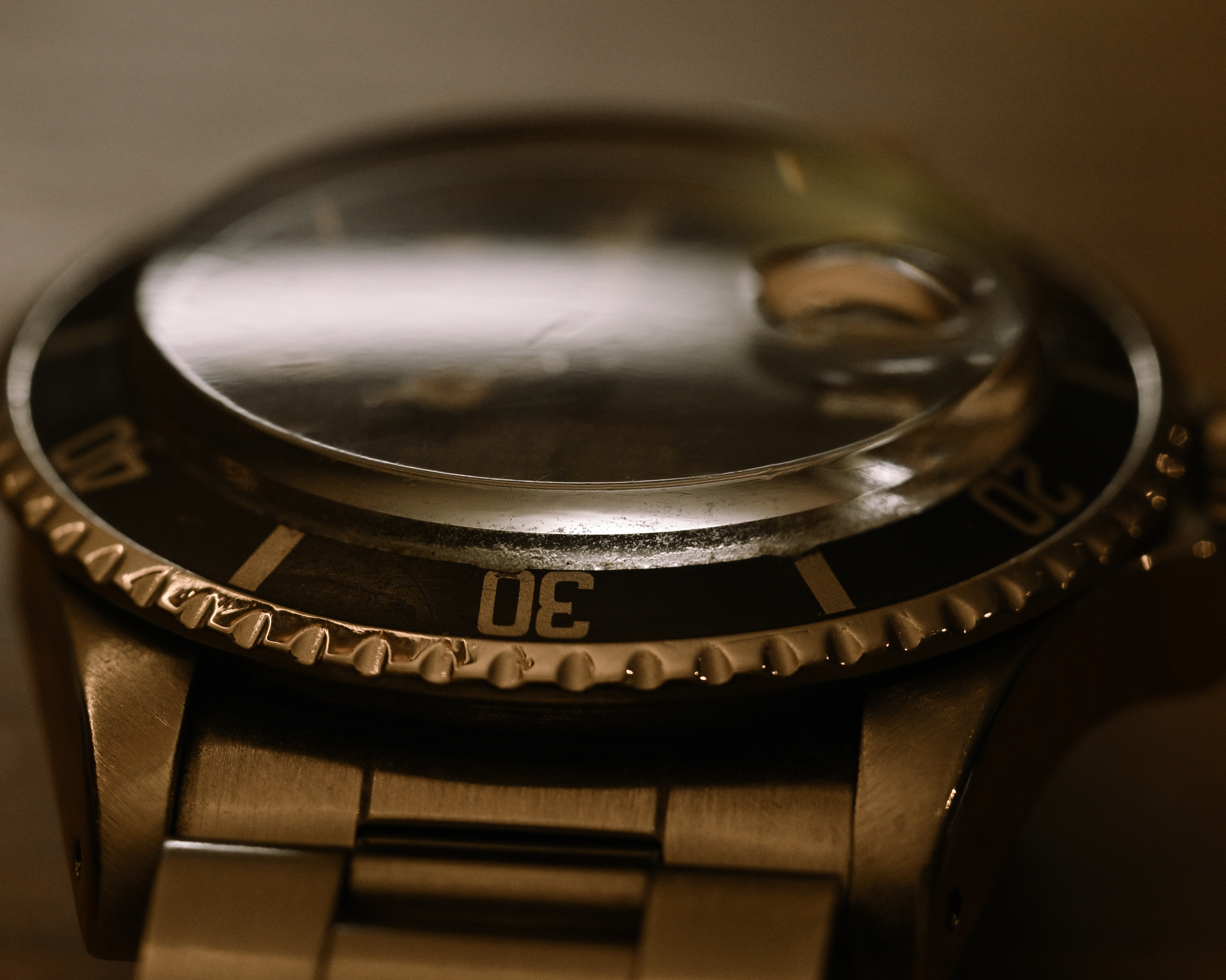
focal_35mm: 86
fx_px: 3121
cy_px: 498
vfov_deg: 17.9
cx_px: 532
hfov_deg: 22.2
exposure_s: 1/80
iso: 3200
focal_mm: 50
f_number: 2
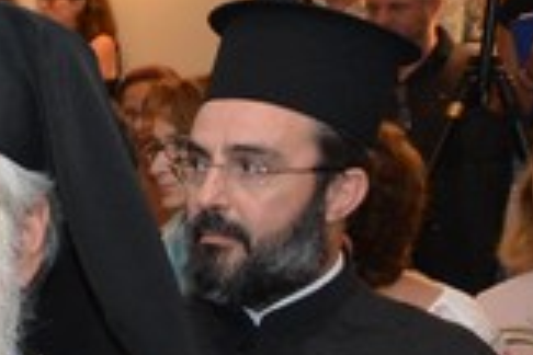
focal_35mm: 200
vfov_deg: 6.6
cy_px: 756
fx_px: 2961
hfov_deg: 9.0
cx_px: -836
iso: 1600
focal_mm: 24
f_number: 4.5
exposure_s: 1/125
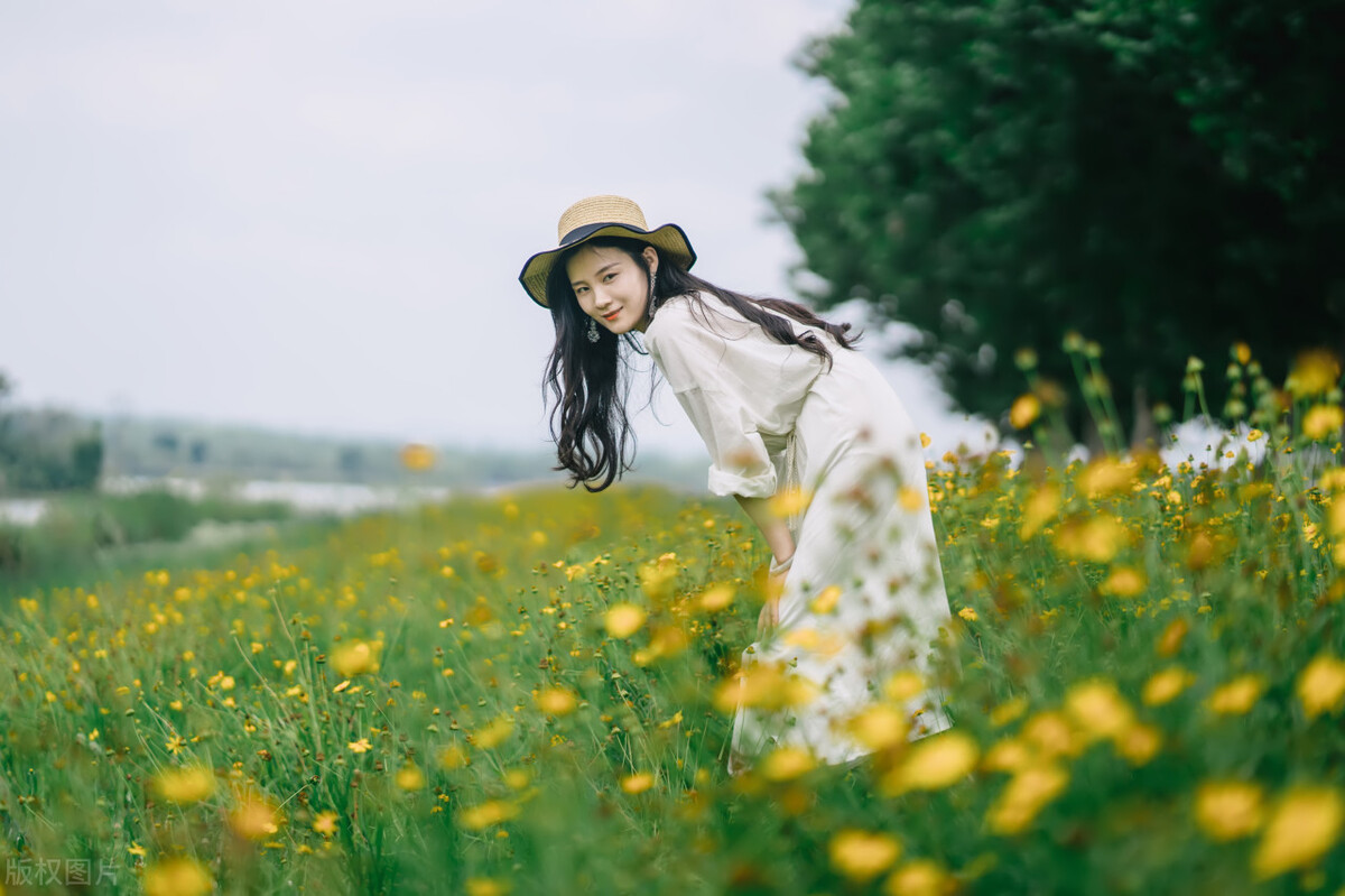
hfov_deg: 23.9
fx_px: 3174
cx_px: 672
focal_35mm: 85
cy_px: 448
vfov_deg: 16.1
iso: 100
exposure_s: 1/2500
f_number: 1.8
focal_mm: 85
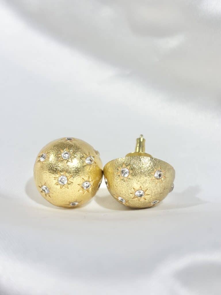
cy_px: 148
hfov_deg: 28.0
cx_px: 110
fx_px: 443
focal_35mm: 52
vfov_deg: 36.8
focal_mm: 5.96
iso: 32
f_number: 1.6
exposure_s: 1/269
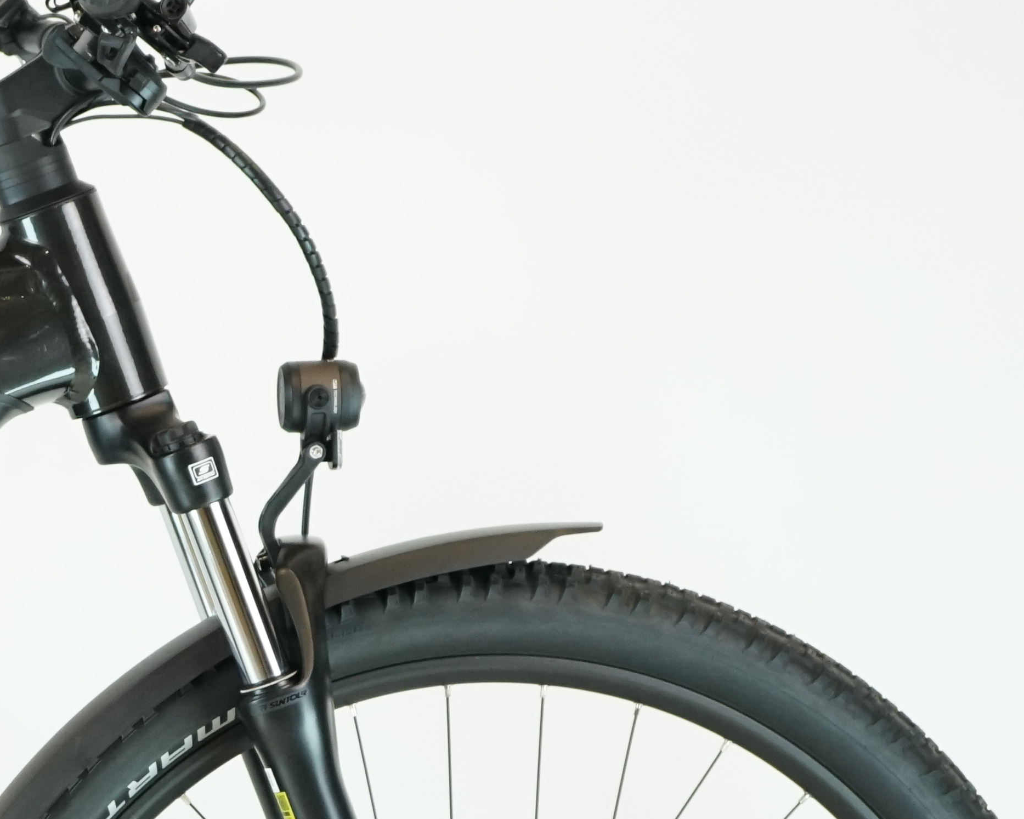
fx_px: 5668
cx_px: -482
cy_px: 743
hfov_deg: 10.0
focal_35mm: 187
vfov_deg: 8.2
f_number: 5.6
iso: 1600
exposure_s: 1/200
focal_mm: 62
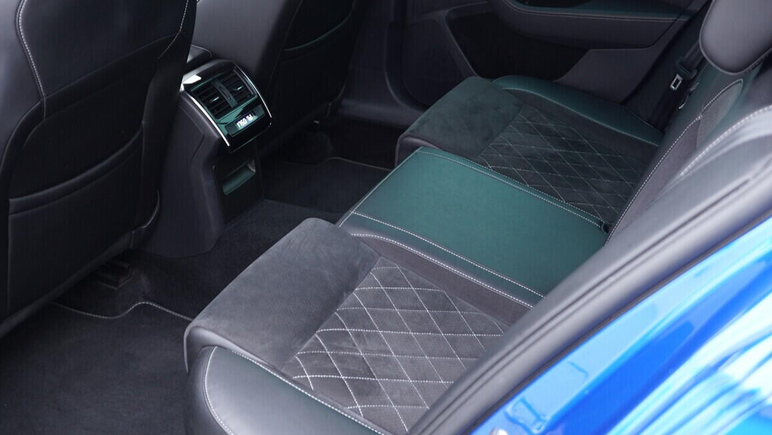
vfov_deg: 25.4
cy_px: 172
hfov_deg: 43.7
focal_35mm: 47
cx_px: 368
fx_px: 962
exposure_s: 1/40
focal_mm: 24
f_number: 2.8
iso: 500
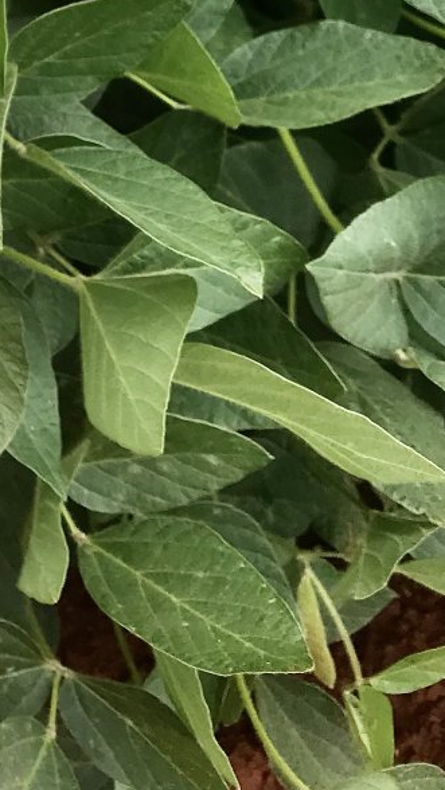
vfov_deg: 23.3
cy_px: -175
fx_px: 1740
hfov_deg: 13.4
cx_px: -294
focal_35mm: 83
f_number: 1.8
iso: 20
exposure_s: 1/997
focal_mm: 3.99
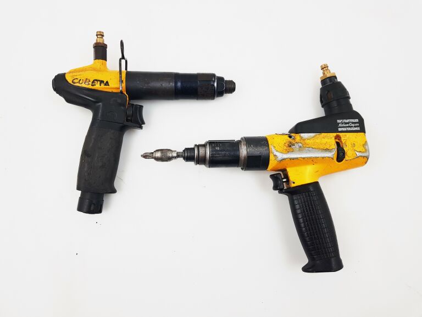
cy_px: 158
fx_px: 317
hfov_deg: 67.3
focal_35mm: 26
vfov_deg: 53.1
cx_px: 211
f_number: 1.7
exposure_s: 1/100
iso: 64
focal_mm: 4.2
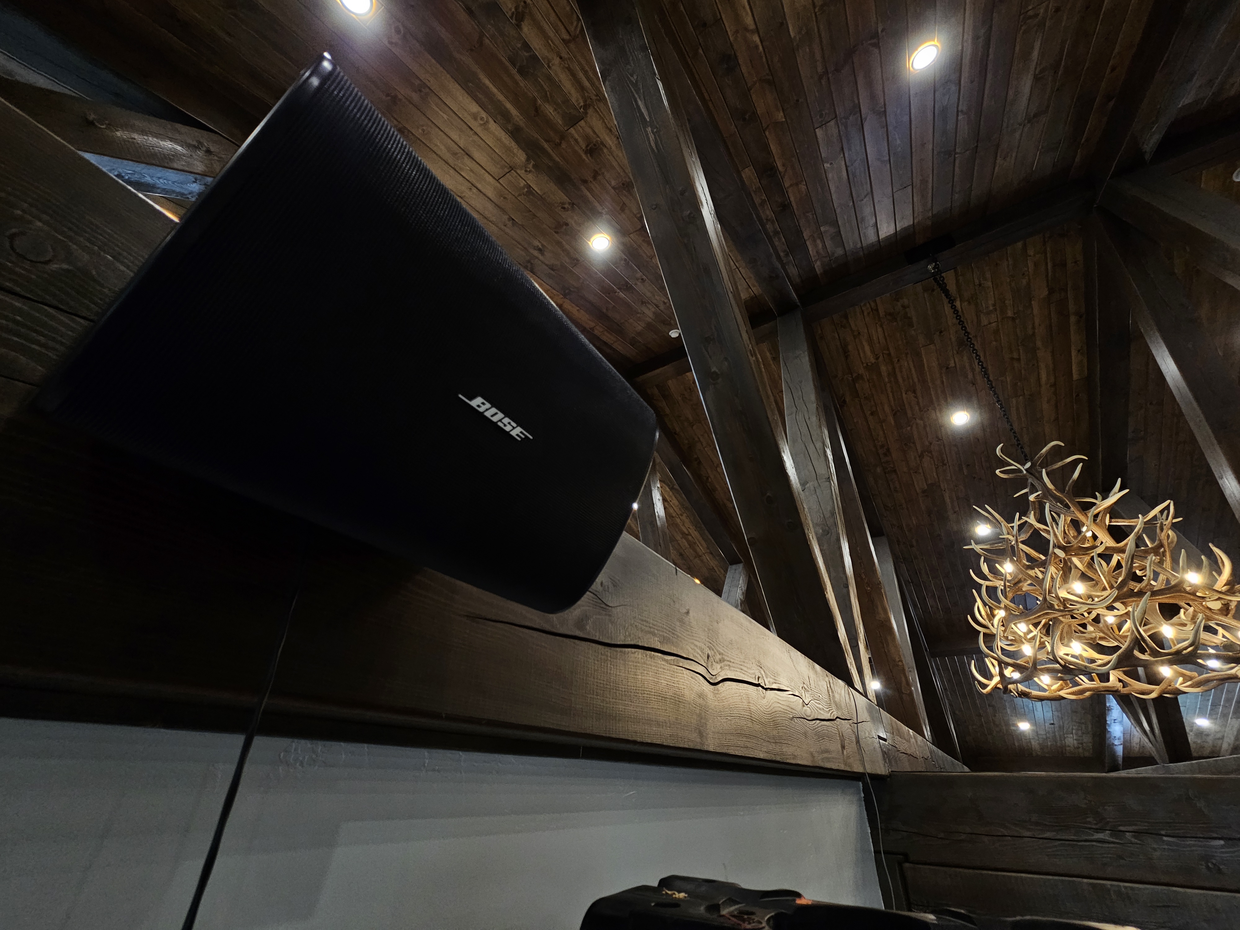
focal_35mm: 13
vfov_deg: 89.9
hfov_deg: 106.2
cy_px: 465
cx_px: 620
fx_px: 466
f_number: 2.2
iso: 200
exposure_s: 1/60
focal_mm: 2.2
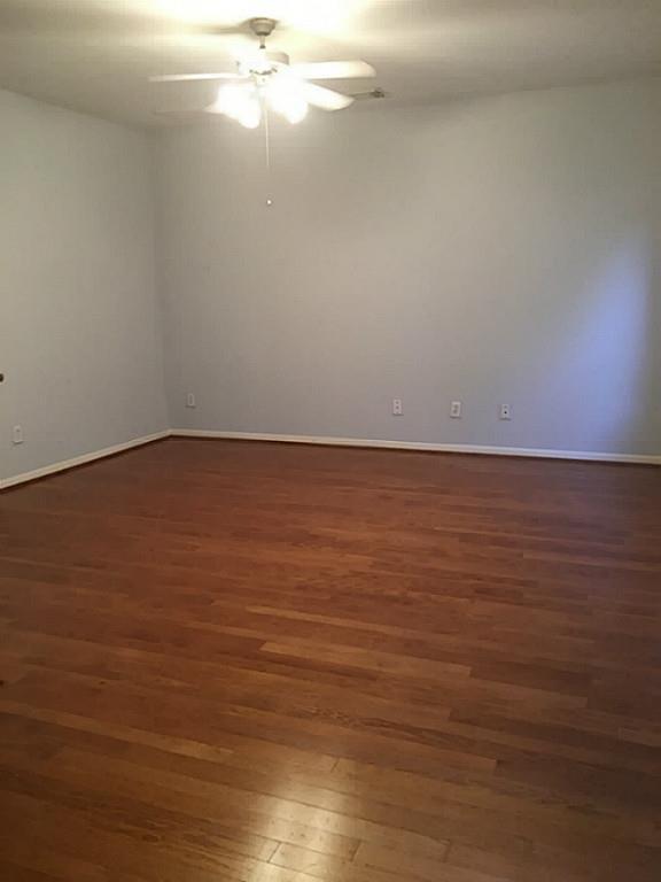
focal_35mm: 29
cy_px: 441
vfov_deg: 61.7
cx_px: 330
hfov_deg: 48.2
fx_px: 738
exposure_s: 1/30
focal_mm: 4.15
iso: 160
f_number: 2.2
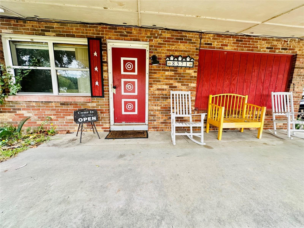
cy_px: 114
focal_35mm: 14
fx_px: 123
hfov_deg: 102.1
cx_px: 152
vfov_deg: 85.7
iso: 100
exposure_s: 1/99
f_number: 2.2
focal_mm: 2.22
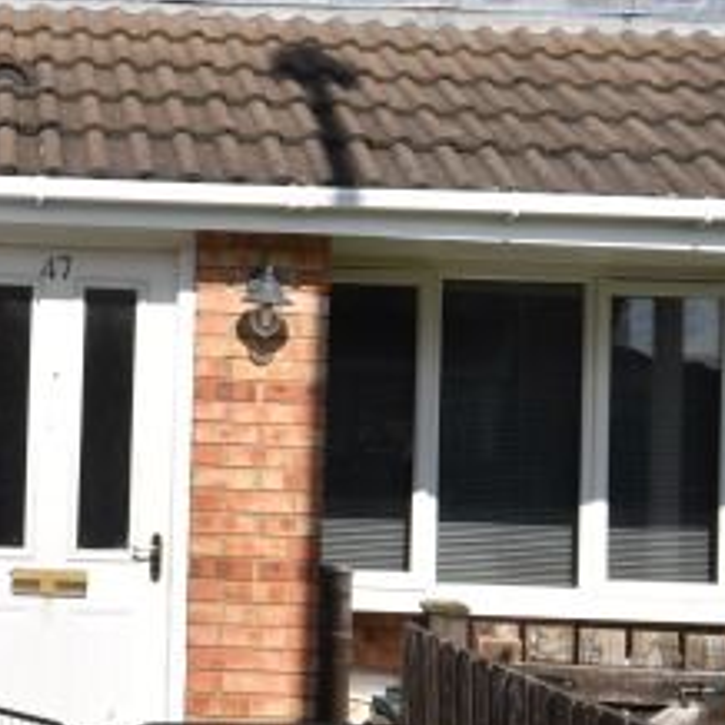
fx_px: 1848
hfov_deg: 21.5
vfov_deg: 22.2
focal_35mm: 78
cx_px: 13
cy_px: 311
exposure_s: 1/400
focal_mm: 13
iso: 200
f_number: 10
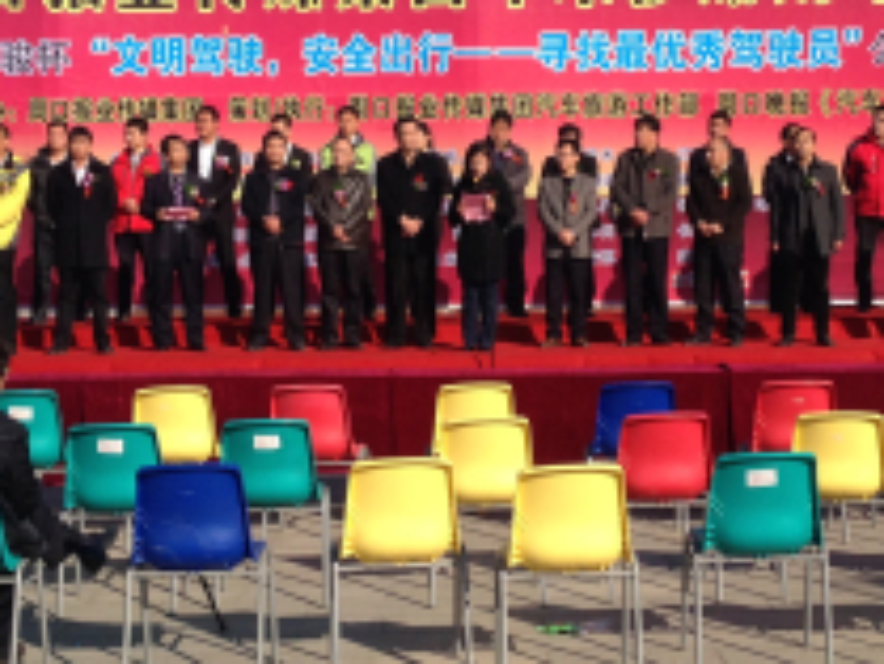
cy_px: 226
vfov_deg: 18.6
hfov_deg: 24.7
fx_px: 2019
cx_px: 486
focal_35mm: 79
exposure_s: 1/1808
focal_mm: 4.12
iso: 50
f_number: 2.4
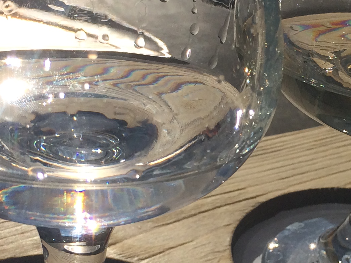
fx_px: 913
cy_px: 136
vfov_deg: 16.4
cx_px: 279
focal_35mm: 90
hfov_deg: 21.5
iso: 40
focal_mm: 4.15
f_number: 2.2
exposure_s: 1/10309
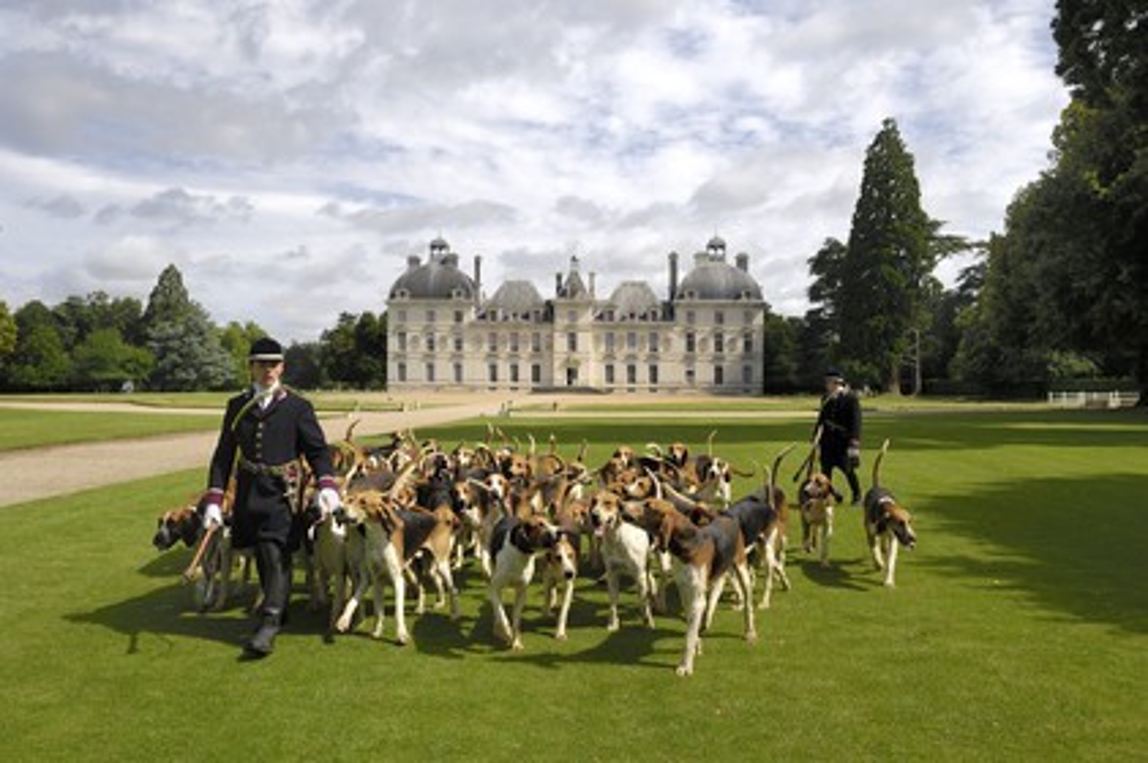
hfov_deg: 64.6
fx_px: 908
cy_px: 382
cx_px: 574
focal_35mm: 28
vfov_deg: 45.6
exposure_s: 1/500
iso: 100
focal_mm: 19
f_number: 5.6
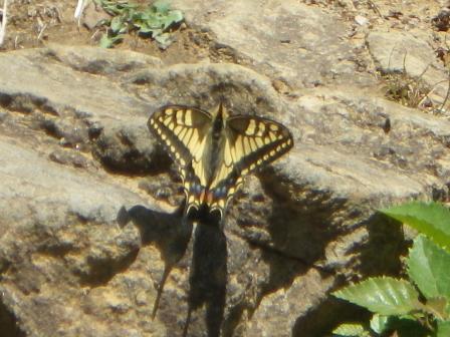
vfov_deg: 10.6
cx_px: 225
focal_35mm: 140
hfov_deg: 14.1
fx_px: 1820
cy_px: 168
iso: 80
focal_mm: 25
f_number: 5.5
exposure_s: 1/250
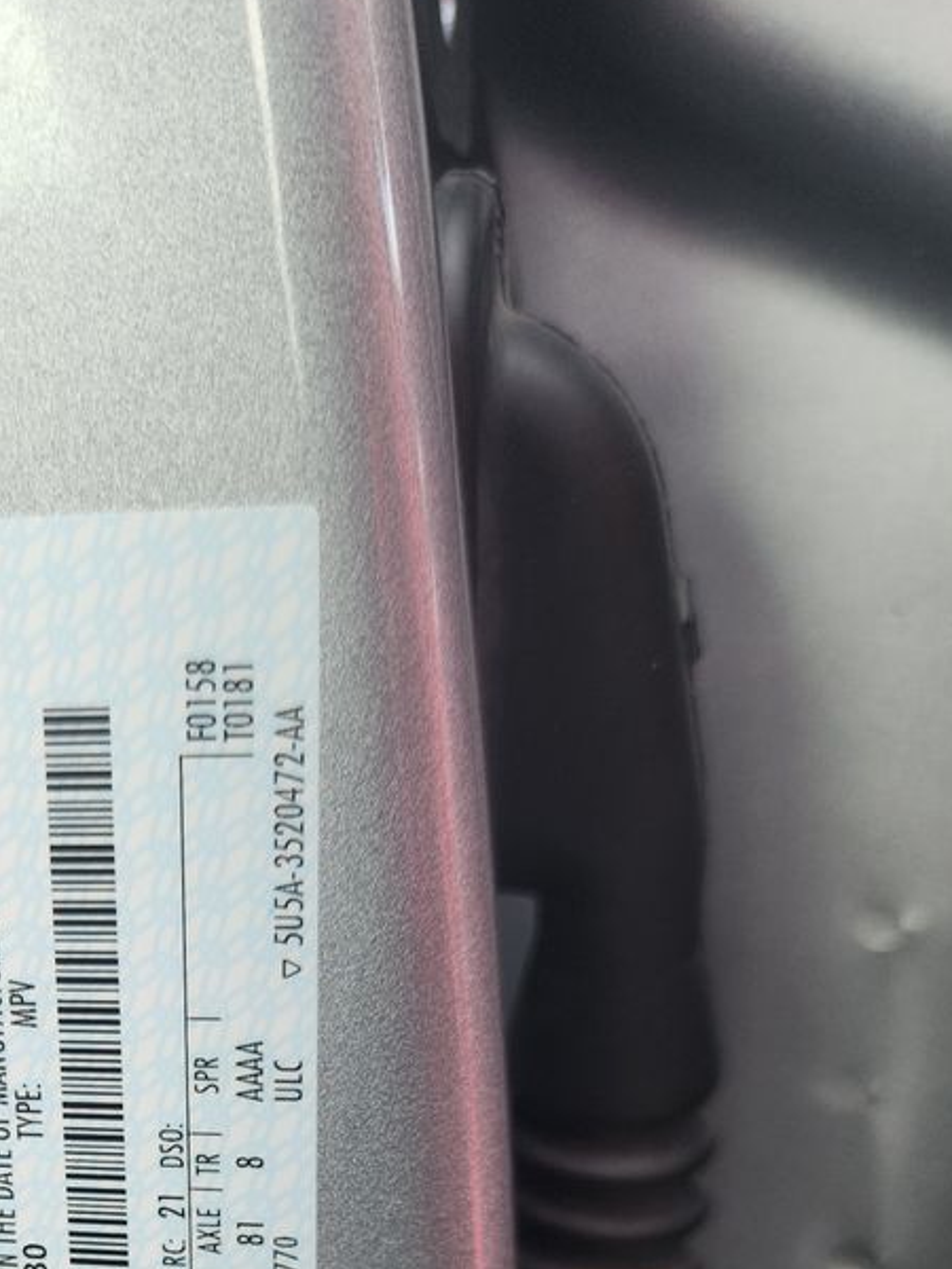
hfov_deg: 30.0
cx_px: 68
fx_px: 1687
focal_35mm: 46
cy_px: 1239
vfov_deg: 37.3
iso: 64
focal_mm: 6.4
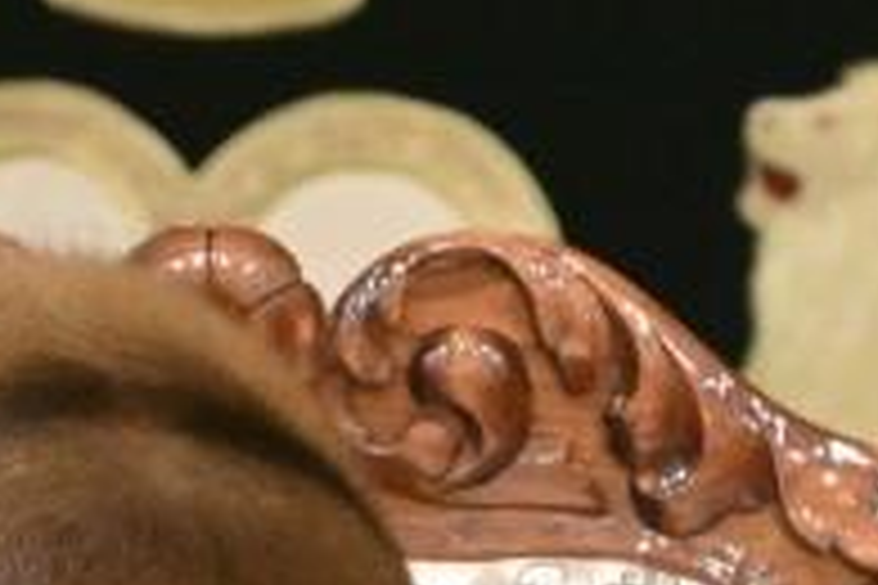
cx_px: 194
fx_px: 38434
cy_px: 1278
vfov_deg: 0.9
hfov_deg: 1.3
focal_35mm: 1576
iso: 400
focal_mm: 200
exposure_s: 1/400
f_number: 2.8
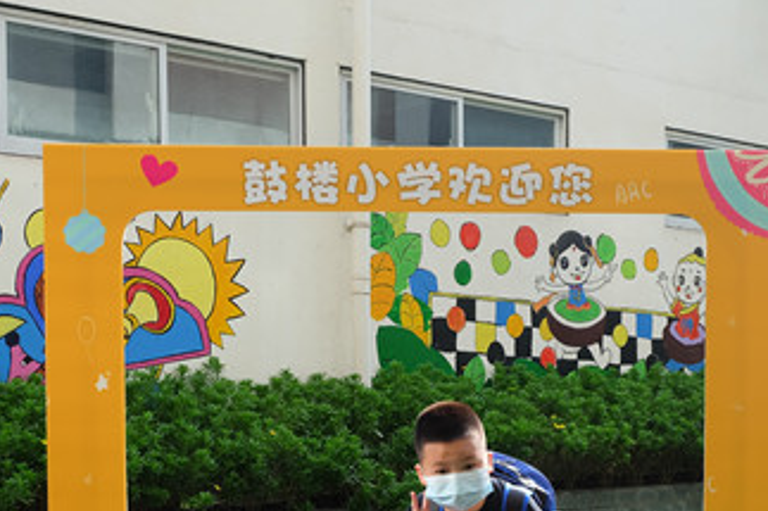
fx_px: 1386
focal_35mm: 65
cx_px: 459
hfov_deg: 30.9
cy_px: 454
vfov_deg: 20.5
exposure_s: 1/140
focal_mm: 23.2
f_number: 5.6
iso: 200
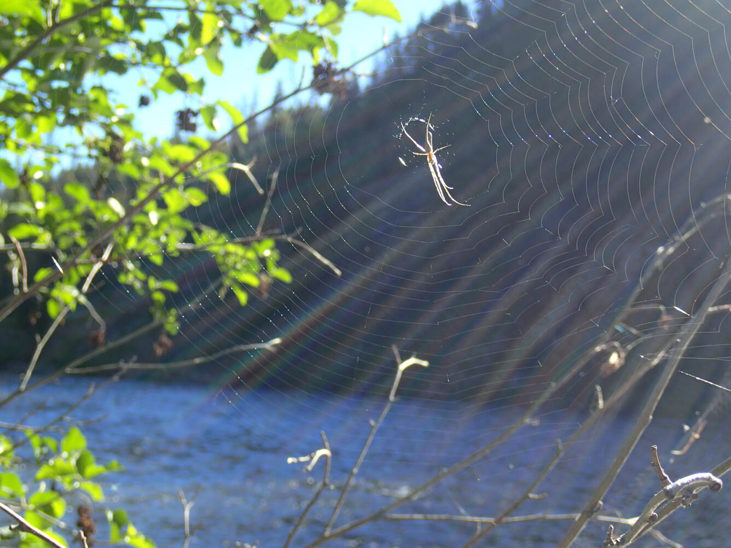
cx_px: 366
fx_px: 1204
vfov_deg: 25.7
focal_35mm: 57
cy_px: 274
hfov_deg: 33.8
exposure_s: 1/160
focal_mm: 10.29
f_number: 5
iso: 100
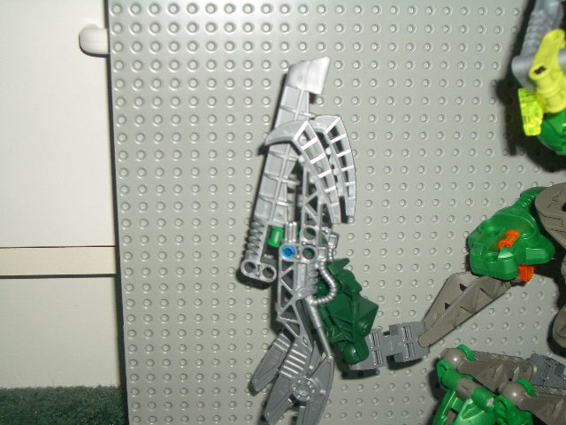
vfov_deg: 29.7
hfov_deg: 38.9
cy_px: 212
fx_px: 801
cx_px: 283
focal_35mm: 49
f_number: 3.1
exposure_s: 1/60
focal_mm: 8.2
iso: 100
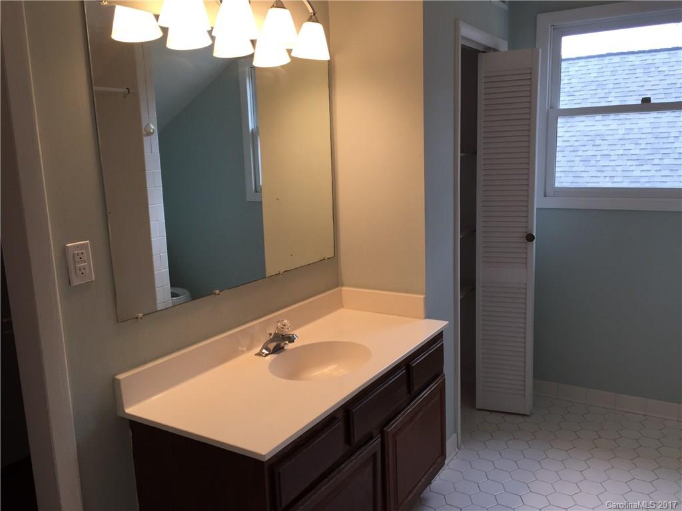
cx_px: 341
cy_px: 256
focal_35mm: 29
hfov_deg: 61.7
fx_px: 571
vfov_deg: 48.2
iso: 50
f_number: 2.2
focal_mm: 4.15
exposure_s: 1/120
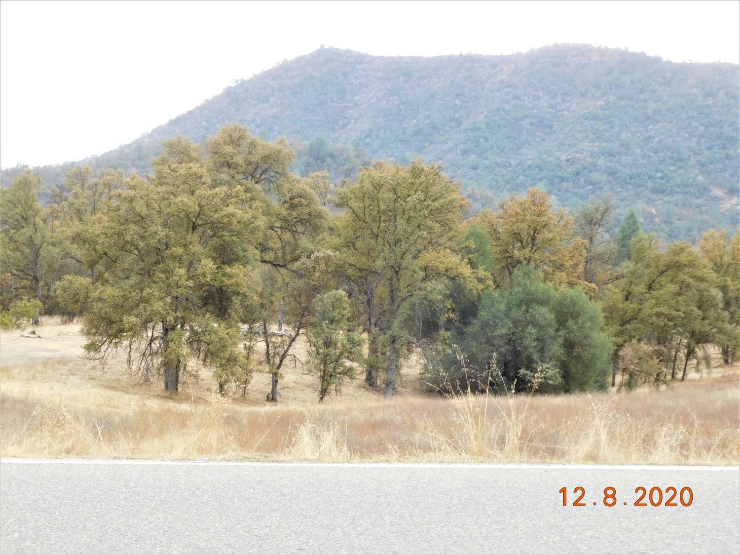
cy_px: 278
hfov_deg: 32.7
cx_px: 370
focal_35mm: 59
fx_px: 1261
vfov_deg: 24.8
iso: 125
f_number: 4
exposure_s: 1/100
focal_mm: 10.4
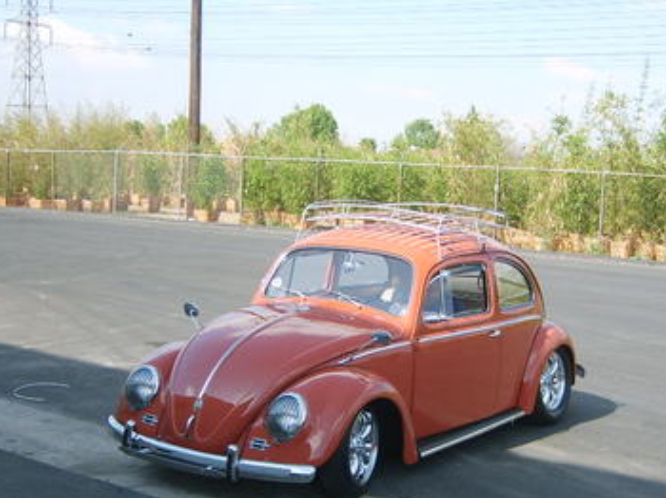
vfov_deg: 26.3
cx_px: 377
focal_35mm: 55
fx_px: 1057
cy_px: 354
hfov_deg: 34.9
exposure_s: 1/350
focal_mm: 5.8
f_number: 2.8
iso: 50
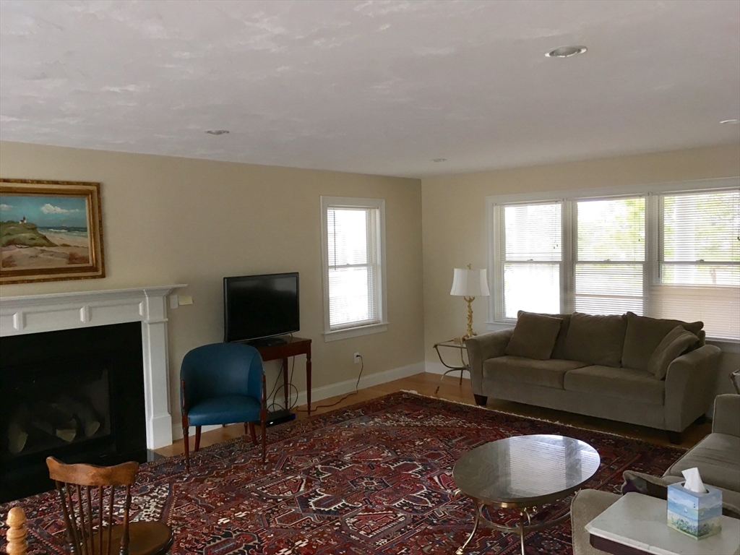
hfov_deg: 61.7
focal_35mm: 29
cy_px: 278
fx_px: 620
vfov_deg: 48.2
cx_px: 370
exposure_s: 1/30
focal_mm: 4.15
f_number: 2.2
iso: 50
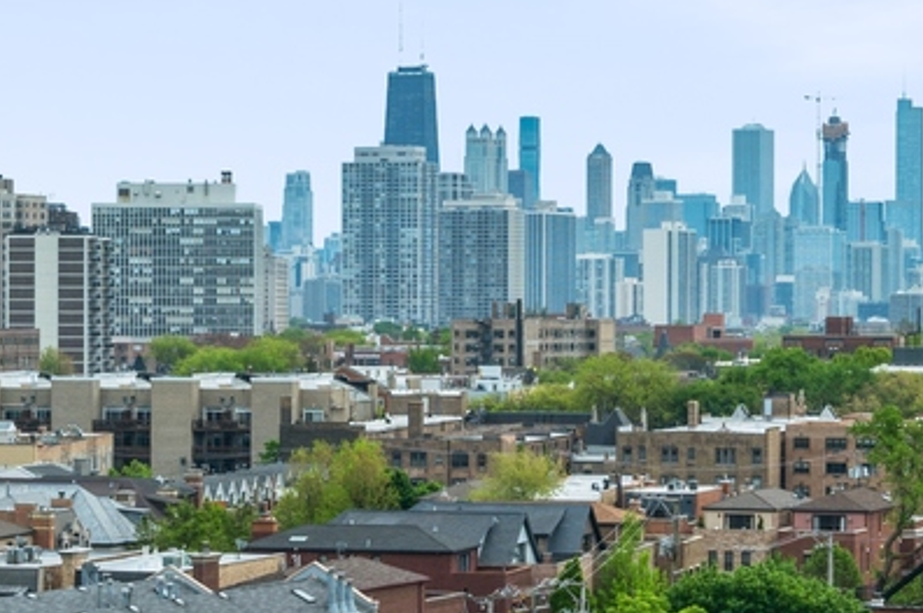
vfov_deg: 11.1
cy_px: 296
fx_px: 3150
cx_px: 630
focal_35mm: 123
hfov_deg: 16.6
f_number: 11
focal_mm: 30
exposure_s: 1/200
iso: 100
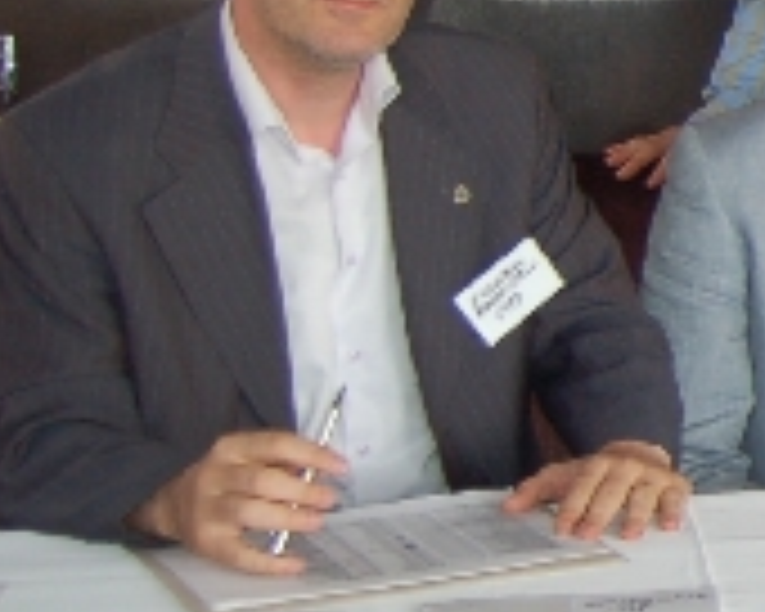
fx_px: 2694
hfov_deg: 13.3
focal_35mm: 119
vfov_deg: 12.9
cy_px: 99
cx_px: 1647
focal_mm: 18
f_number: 3.5
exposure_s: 1/60
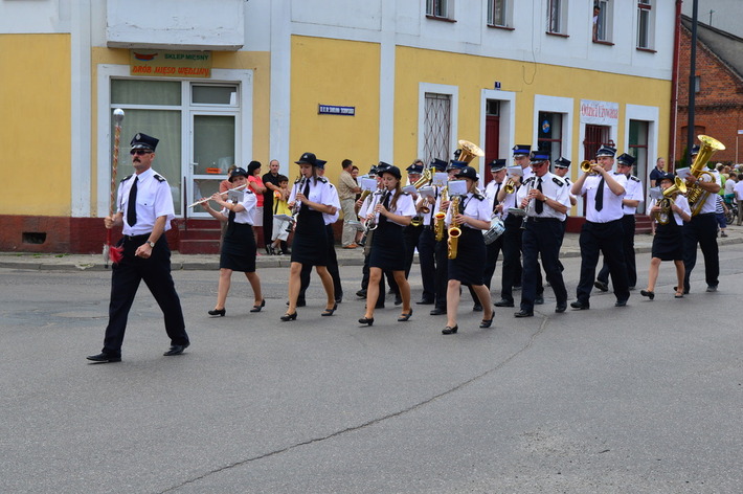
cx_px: 372
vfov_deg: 19.7
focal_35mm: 69
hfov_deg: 29.3
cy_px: 247
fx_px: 1423
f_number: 10
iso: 200
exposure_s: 1/200
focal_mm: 46
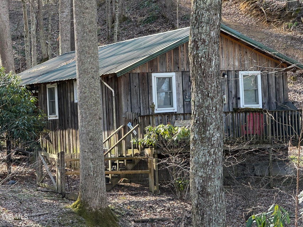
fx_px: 1051
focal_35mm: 120
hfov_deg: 16.4
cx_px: 152
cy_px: 114
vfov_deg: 12.4
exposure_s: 1/165
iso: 64
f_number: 2.8
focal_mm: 15.66
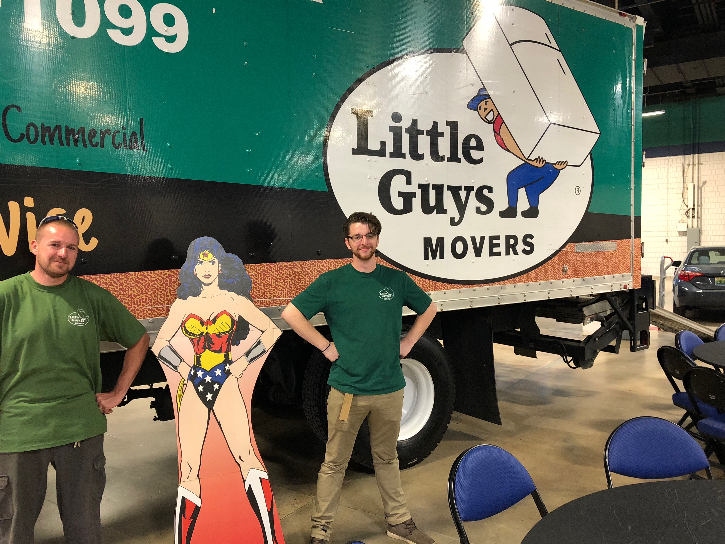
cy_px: 272
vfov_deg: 49.7
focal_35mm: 28
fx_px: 586
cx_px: 362
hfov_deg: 63.4
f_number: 1.8
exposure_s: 1/13
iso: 100
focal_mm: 4
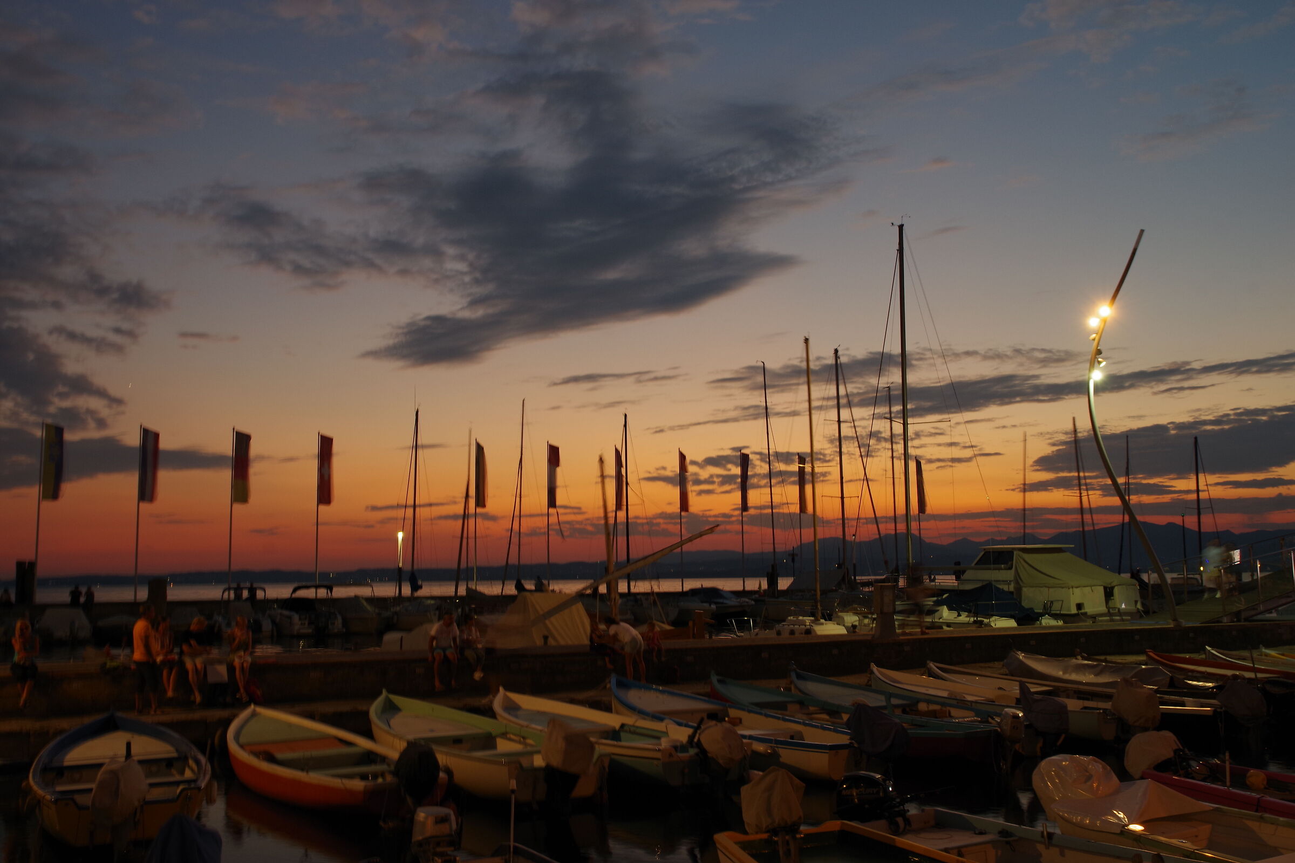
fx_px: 1223
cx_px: 648
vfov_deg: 38.9
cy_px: 432
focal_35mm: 34
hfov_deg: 55.8
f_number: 10
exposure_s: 1/1.25
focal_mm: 23
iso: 200
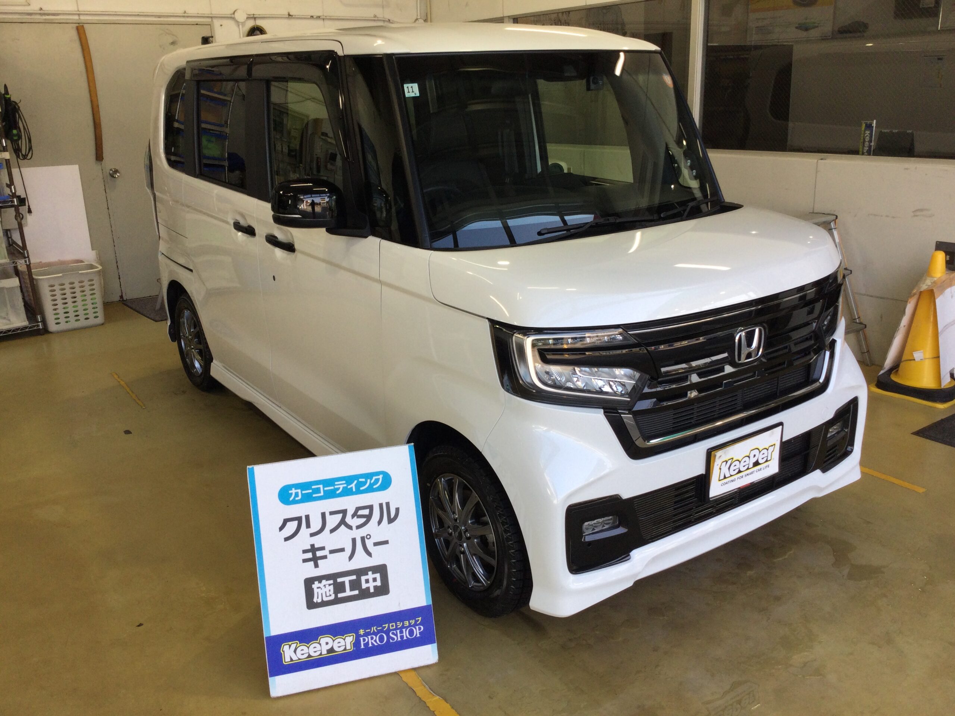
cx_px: 478
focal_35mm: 31
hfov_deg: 58.4
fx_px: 855
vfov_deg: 45.4
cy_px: 358
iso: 25
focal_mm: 3.3
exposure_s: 1/127
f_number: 2.4
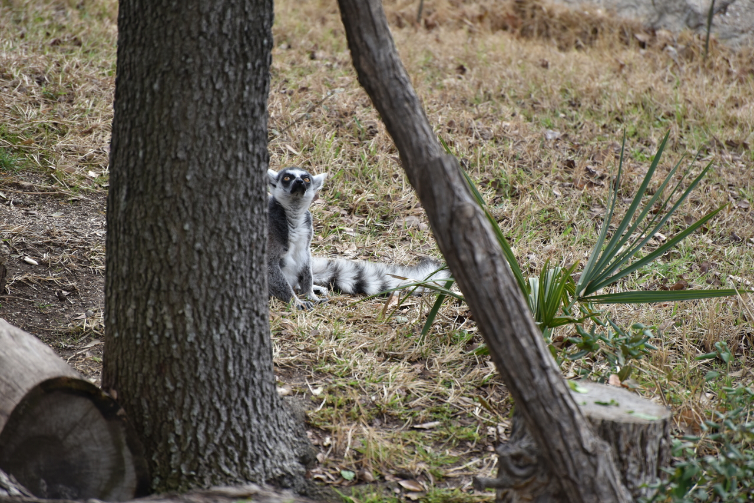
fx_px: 6284
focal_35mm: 300
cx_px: 377
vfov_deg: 4.6
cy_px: 252
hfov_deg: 6.9
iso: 500
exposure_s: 1/640
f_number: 5.6
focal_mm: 300
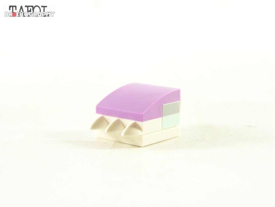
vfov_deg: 15.7
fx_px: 747
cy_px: 104
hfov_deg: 20.9
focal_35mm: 94
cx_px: 138
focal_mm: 15.6
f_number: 3.2
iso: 400
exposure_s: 1/60
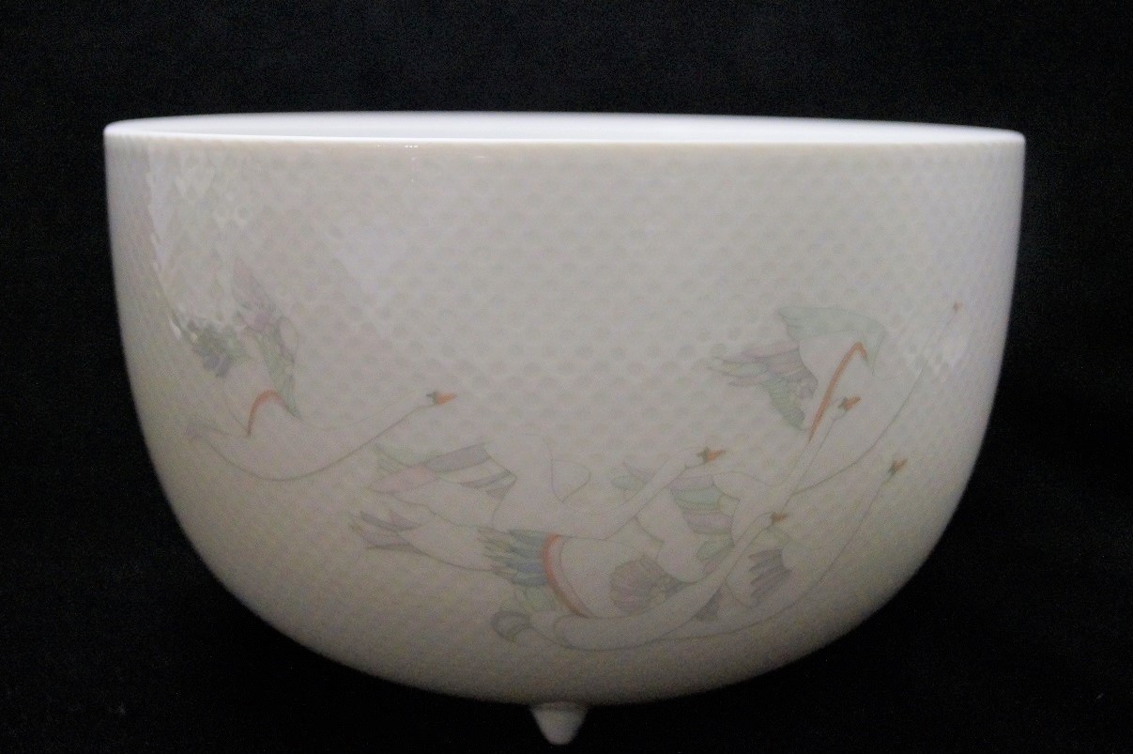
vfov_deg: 36.8
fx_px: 1132
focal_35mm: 36
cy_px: 377
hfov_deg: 53.2
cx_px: 566
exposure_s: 1/160
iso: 3200
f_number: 4
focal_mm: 24
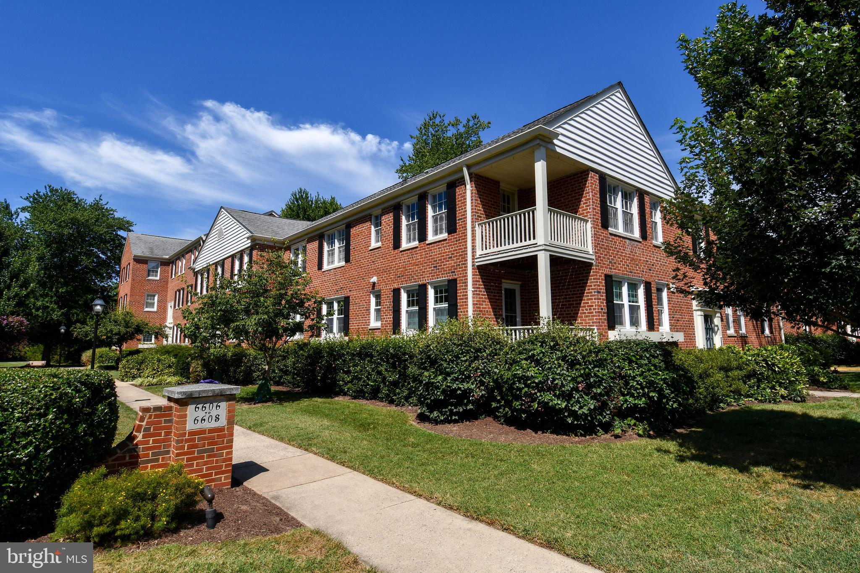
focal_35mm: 18
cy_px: 286
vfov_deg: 67.4
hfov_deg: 90.0
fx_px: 430
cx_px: 430
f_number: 11
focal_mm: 12
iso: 100
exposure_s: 1/250
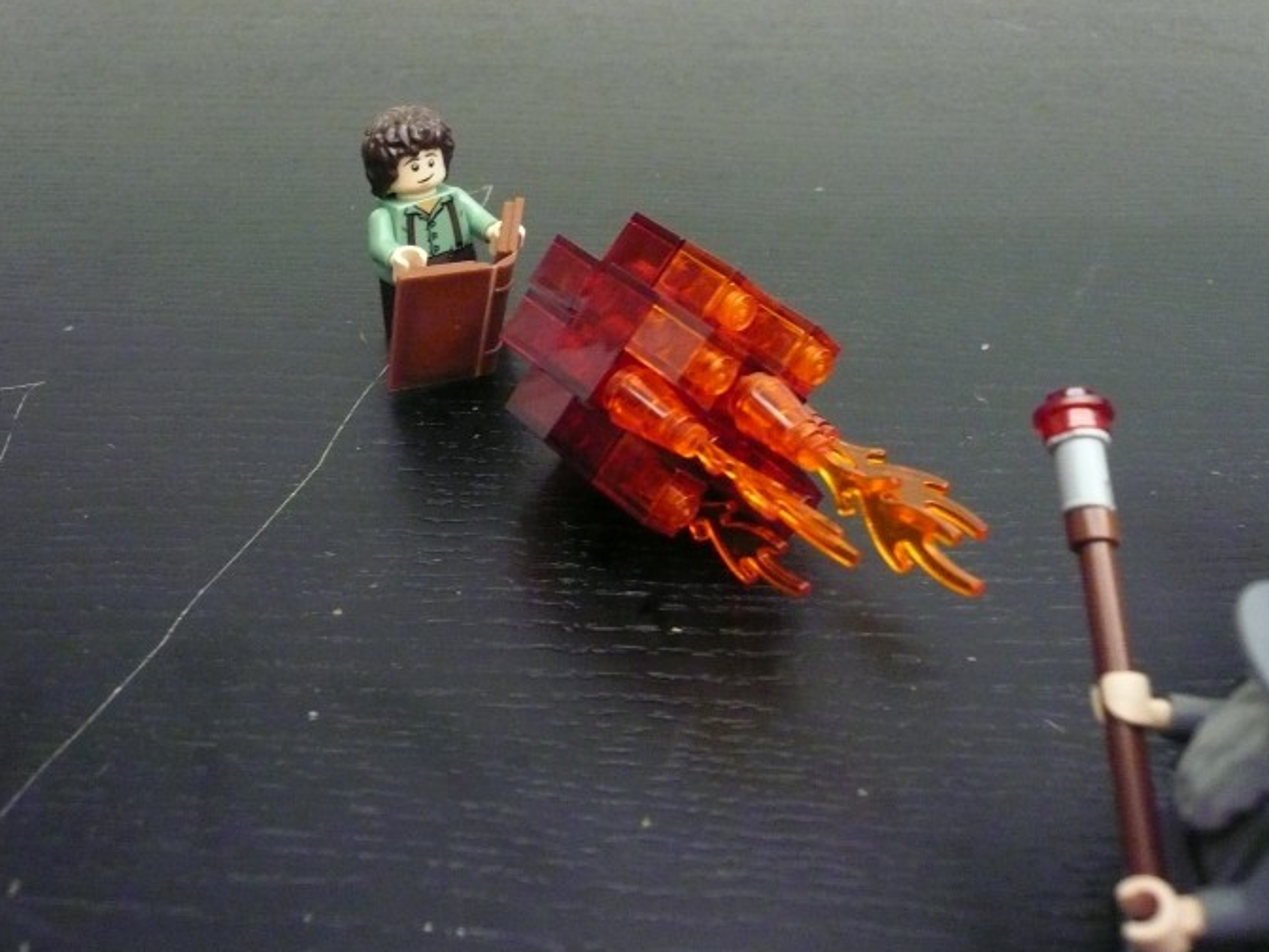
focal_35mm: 32
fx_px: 1173
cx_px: 599
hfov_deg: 56.8
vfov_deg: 44.1
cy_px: 414
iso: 400
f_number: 2.8
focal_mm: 4.6
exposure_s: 1/8
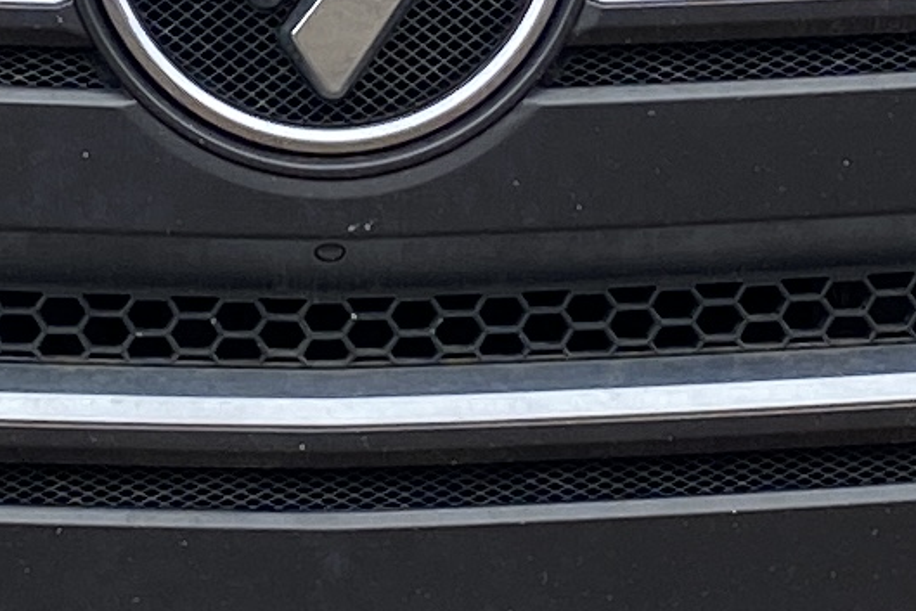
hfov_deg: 10.0
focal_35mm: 206
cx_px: 493
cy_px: -137
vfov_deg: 6.6
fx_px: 5243
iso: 32
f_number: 1.8
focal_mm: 4.25
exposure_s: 1/724
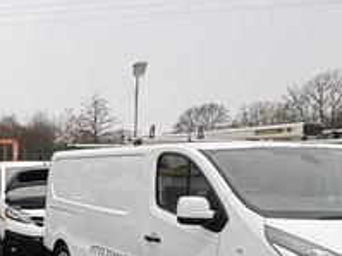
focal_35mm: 63
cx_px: -153
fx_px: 622
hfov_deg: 24.7
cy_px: 232
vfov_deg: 22.7
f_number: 2.2
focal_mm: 2.22
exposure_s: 1/218
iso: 40
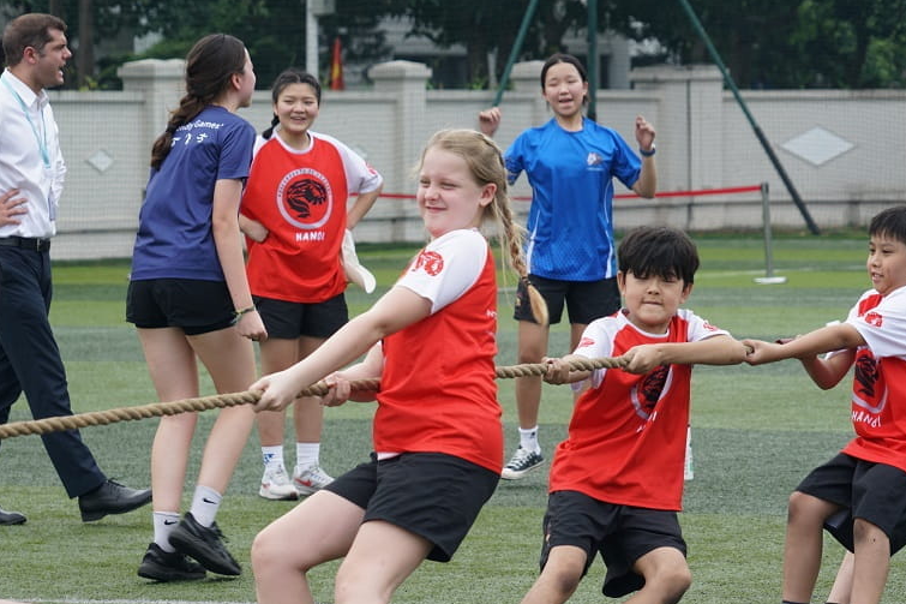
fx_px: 3900
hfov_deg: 13.2
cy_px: 348
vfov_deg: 8.8
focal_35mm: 155
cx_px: 401
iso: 100
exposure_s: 1/200
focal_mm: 117
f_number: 6.3
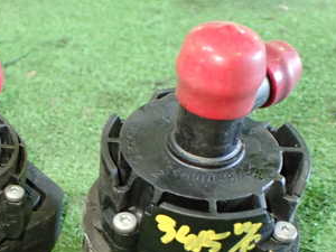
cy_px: 224
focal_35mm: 60
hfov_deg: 31.6
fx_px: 582
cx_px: 86
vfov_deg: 23.8
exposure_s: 1/50
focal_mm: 5.4
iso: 800
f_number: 2.3
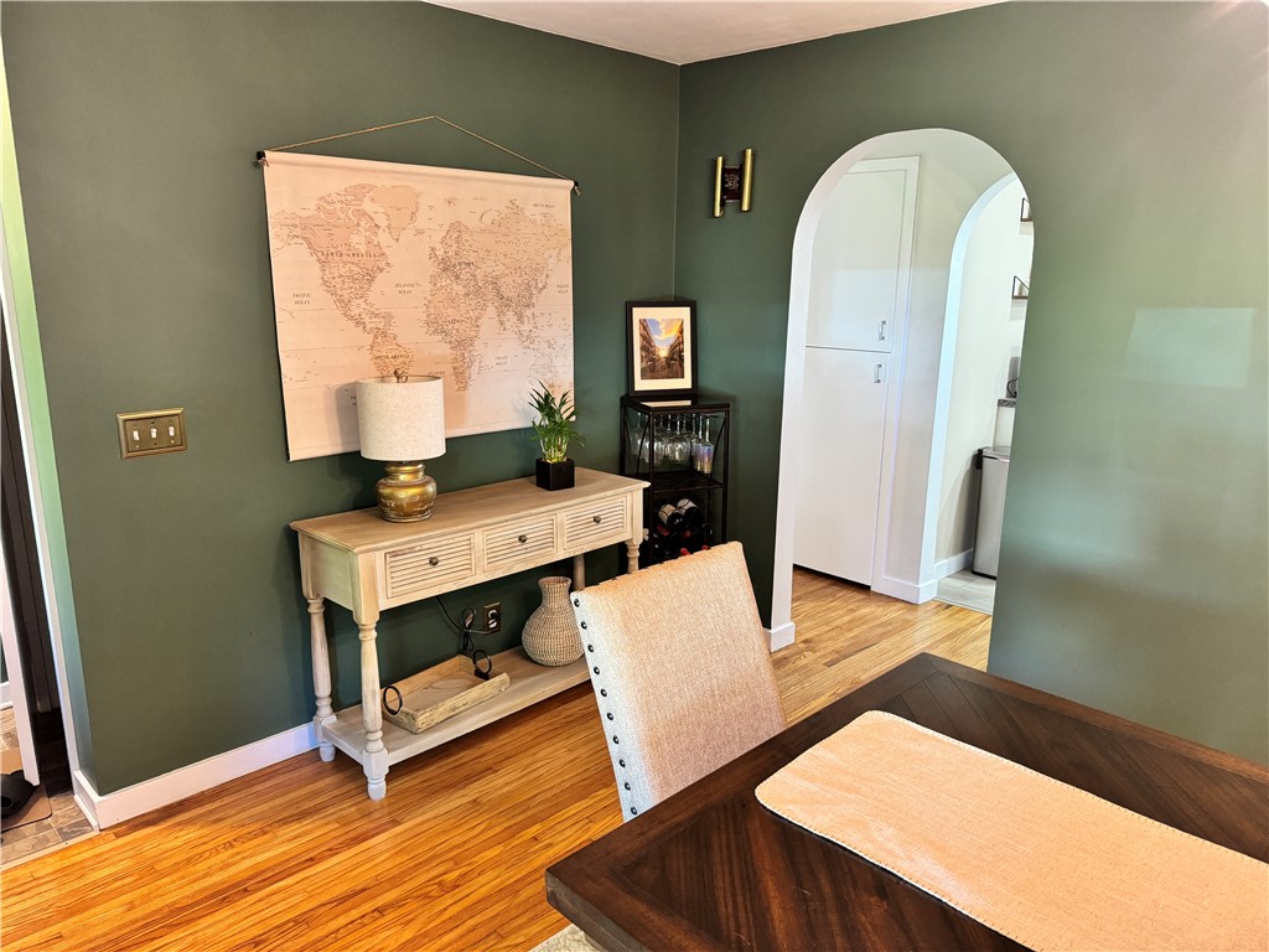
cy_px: 476
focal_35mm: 24
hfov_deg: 71.6
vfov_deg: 56.8
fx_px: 880
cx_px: 634
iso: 320
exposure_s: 1/60
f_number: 1.78
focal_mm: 6.76
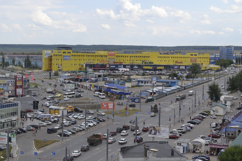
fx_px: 477
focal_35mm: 71
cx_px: 96
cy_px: 95
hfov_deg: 28.4
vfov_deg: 19.2
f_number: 7.1
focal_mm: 38
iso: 100
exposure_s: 1/200
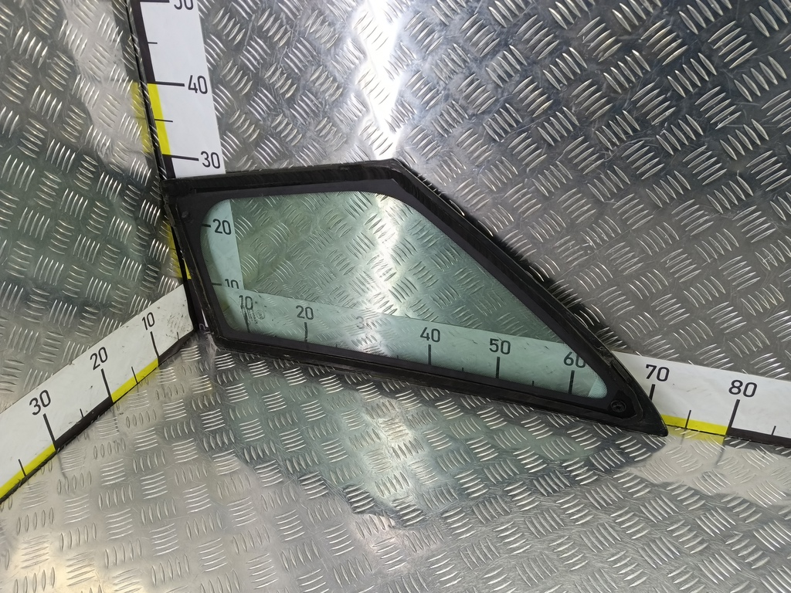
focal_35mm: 23
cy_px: 296
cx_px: 396
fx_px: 526
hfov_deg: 73.9
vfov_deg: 58.9
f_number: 1.6
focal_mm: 4.11
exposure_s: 1/50
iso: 147
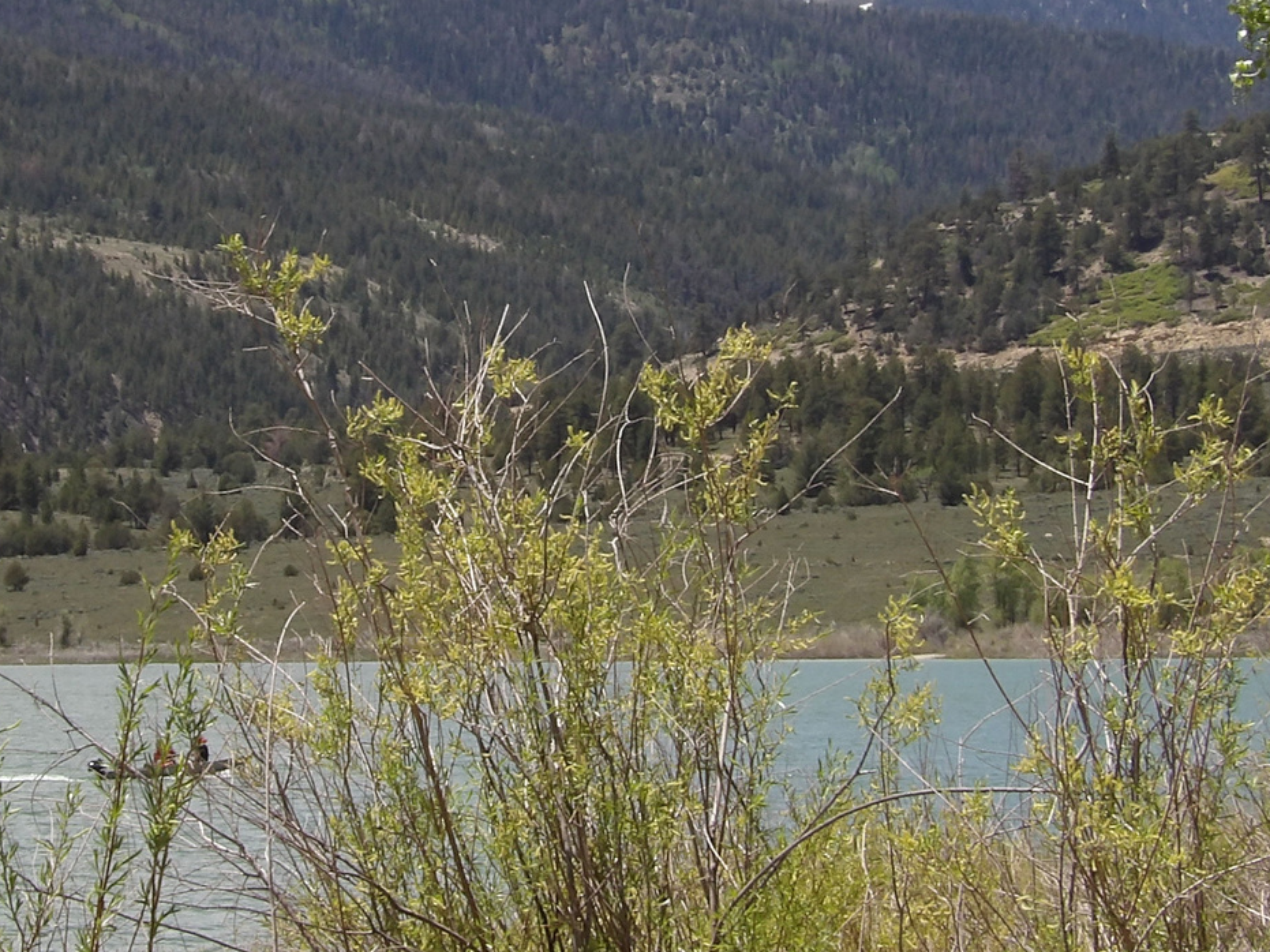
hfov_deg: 10.6
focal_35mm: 187
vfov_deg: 7.9
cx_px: 527
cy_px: 458
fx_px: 6860
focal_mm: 15.3
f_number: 7.2
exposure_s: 1/280
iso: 100
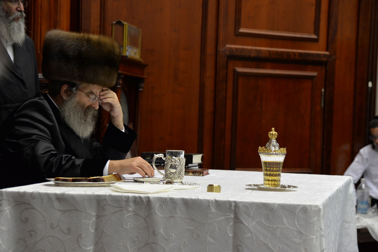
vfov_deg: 14.4
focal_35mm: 95
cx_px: 189
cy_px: 126
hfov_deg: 21.5
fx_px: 998
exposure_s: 1/100
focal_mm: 95
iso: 1600
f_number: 5.3
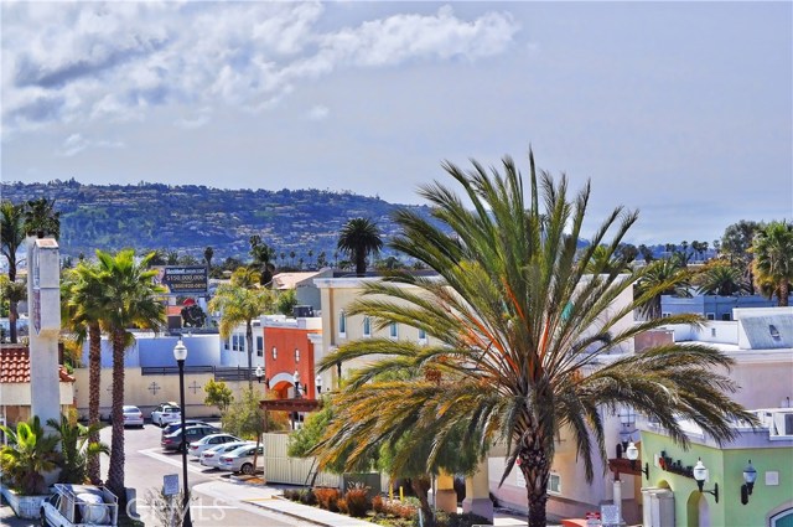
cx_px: 396
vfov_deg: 16.5
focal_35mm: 82
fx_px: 1815
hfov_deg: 24.6
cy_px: 264
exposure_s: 1/640
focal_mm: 55
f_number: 18
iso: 320
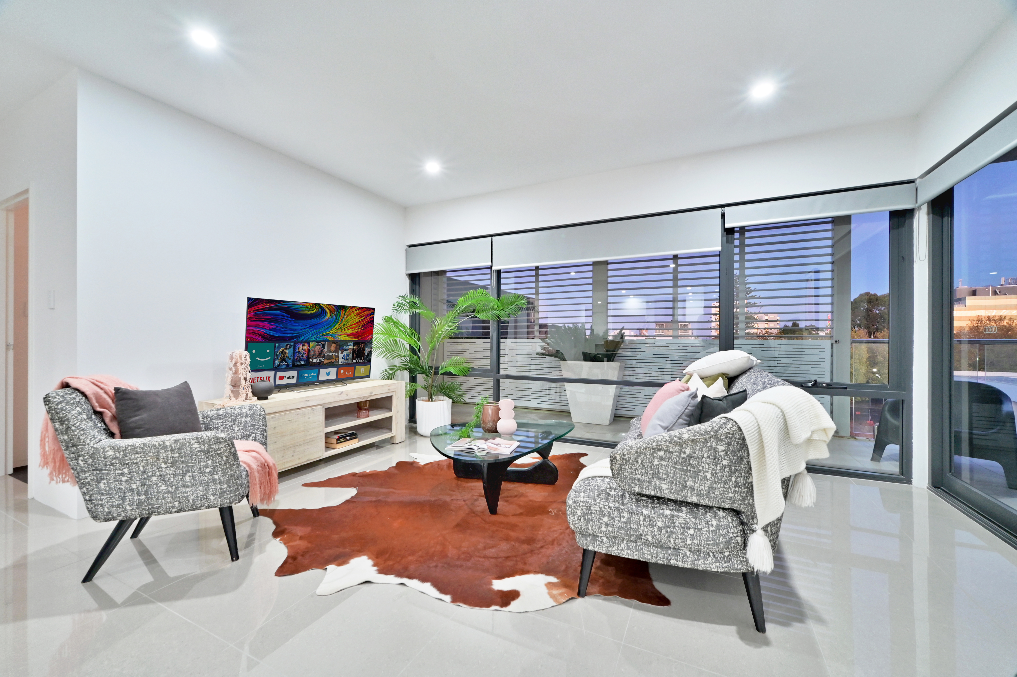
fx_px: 395
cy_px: 338
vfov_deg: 81.2
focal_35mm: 14
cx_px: 508
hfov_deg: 104.3
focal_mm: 14
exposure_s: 1/3
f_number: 11
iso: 560
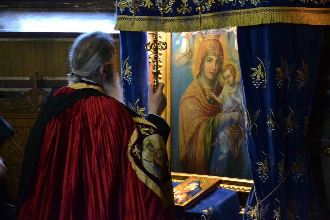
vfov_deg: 12.2
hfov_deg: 18.2
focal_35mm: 112
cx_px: 165
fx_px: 1031
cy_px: 110
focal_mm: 75
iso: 3200
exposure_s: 1/30
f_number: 5.3
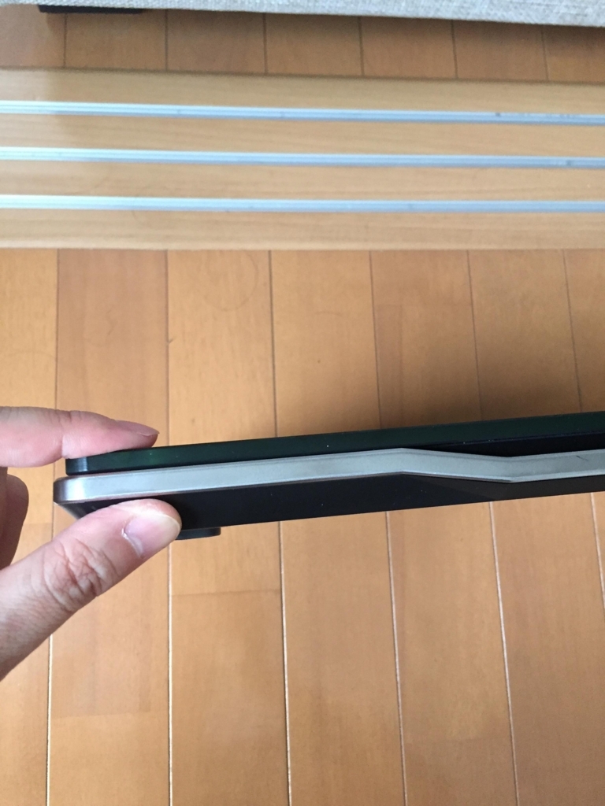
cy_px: 403
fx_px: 676
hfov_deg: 48.2
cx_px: 302
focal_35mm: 29
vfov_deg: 61.7
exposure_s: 1/30
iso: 200
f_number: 2.2
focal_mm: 4.15
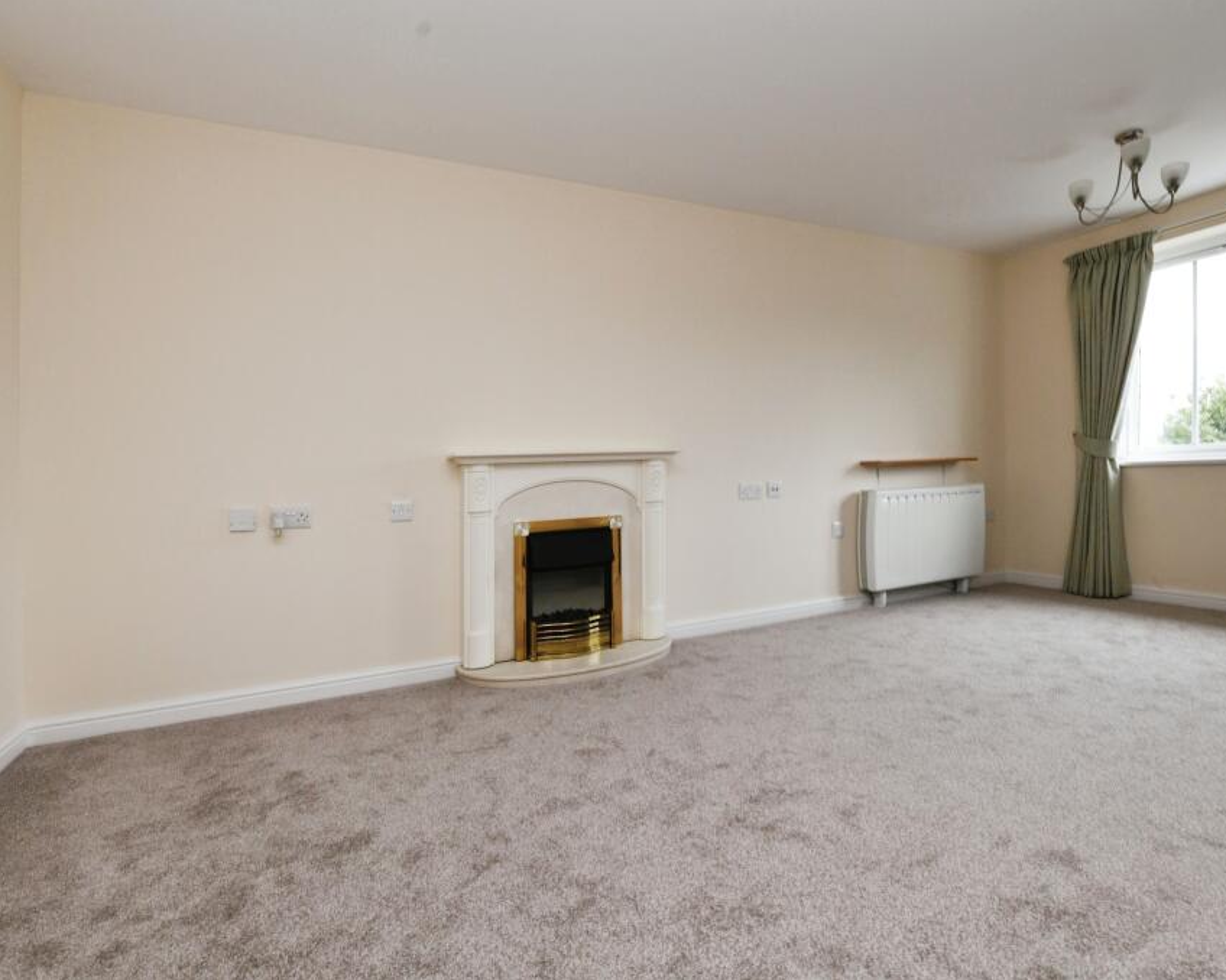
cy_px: 488
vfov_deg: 77.0
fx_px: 617
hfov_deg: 89.6
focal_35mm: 17
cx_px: 623
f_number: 8
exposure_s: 1/60
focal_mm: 15
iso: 800
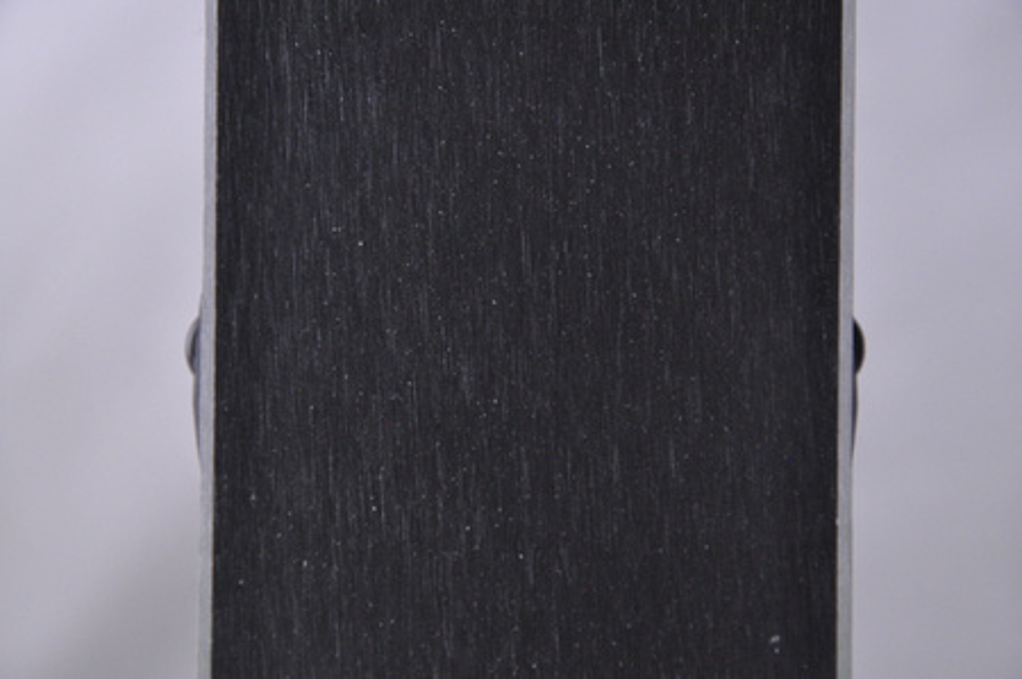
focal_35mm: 158
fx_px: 4466
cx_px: 511
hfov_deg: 13.1
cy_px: 340
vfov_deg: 8.7
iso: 3200
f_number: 9.5
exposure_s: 1/125
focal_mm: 105
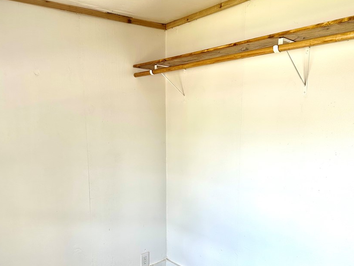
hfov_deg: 59.9
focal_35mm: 30
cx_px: 189
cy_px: 162
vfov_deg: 46.5
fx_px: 307
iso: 64
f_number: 1.78
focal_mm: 6.86
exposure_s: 1/160
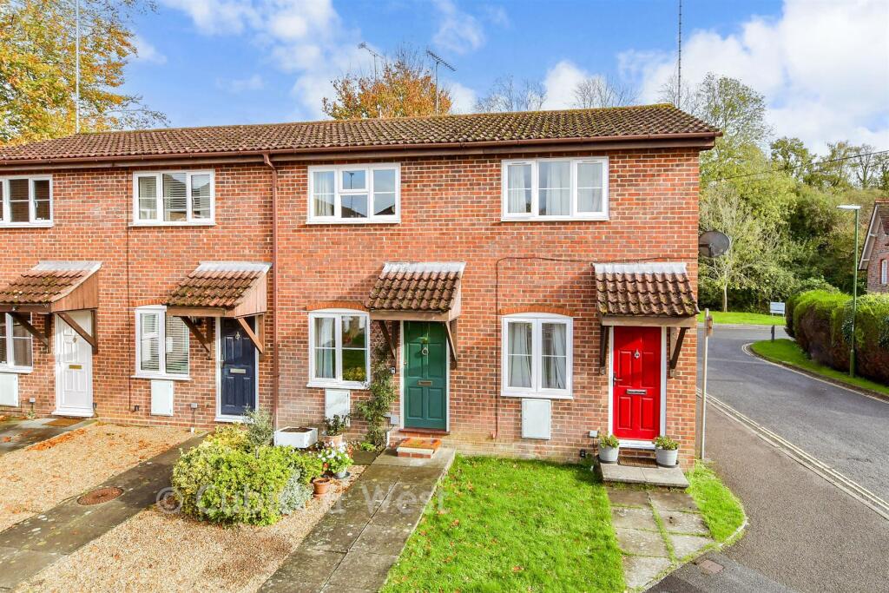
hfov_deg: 86.9
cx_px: 444
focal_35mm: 19
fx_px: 469
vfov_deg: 64.6
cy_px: 296
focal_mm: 13
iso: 200
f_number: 8
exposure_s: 1/200
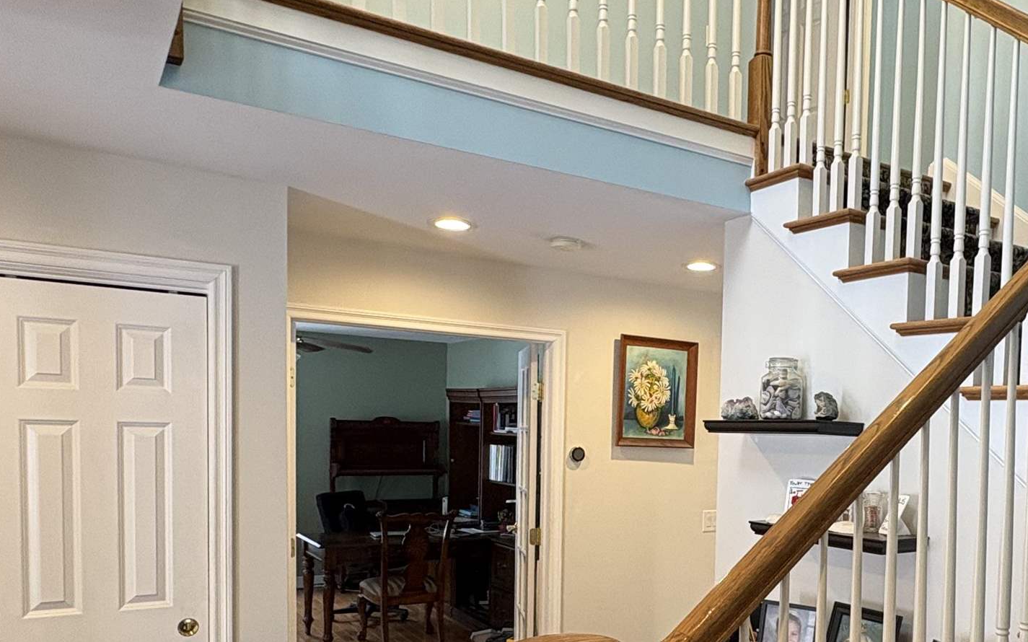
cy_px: 482
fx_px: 896
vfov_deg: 38.4
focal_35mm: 32
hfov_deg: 57.9
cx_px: 711
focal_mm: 2.22
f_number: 2.2
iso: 160
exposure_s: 1/60
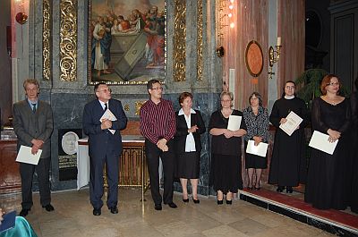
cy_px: 118
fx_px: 268
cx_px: 179
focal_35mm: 27
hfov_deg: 67.5
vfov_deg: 47.7
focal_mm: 18
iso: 400
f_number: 3.5
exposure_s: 1/60
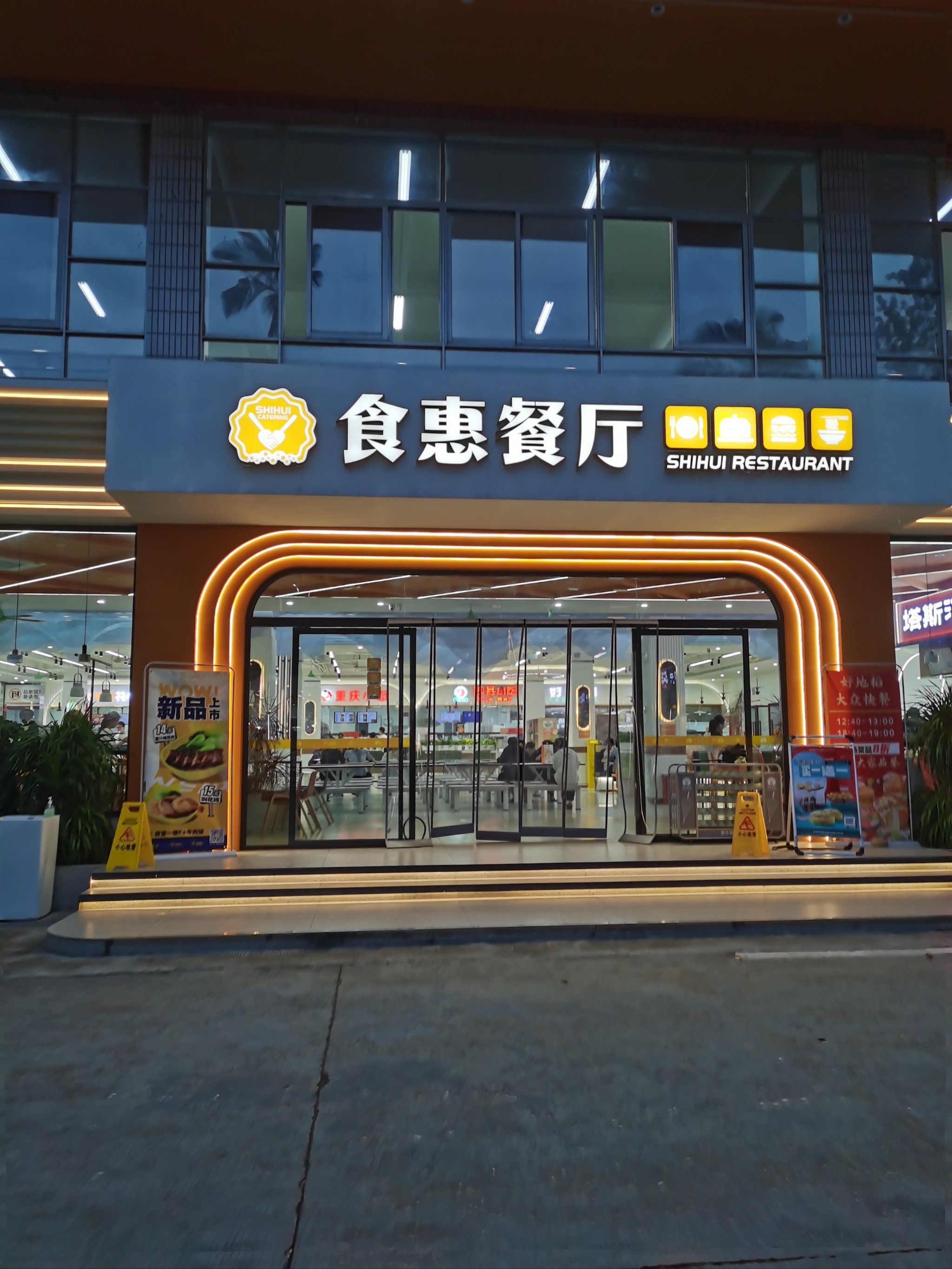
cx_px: 476
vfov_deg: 65.3
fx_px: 990
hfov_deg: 51.4
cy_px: 634
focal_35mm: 27
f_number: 1.8
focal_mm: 5.58
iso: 64
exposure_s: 1/100
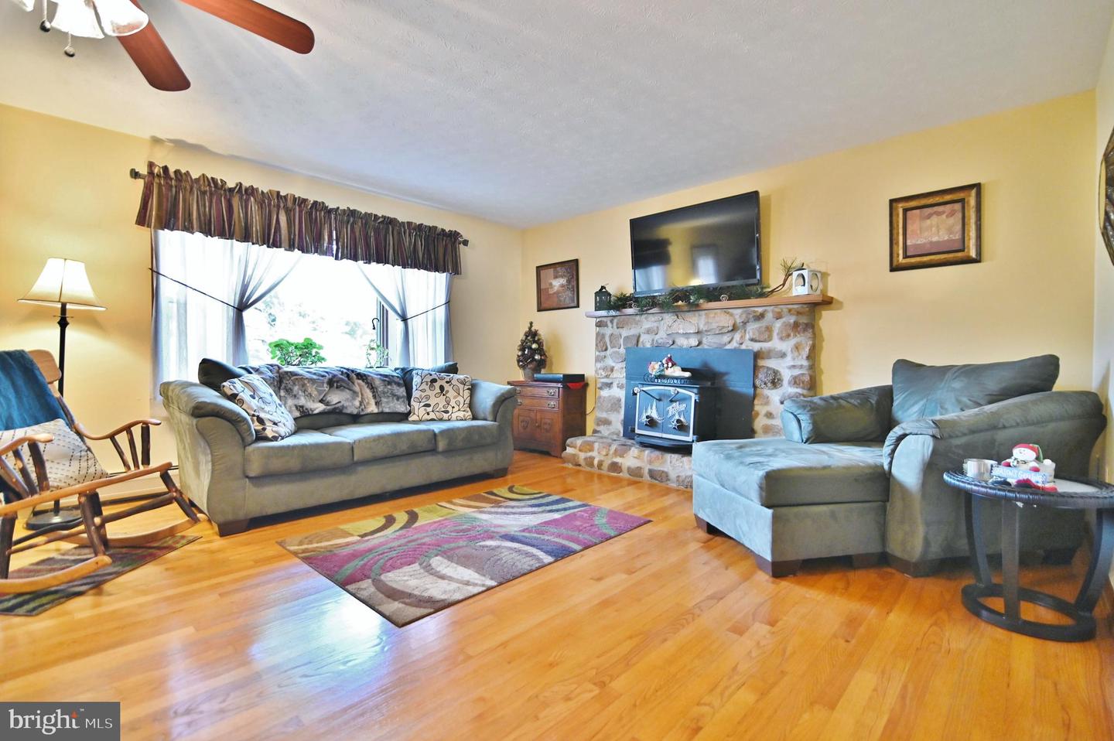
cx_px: 557
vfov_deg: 73.7
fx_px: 495
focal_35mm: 16
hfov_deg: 96.8
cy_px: 370
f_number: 2.8
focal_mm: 16
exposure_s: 1/125
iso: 2200
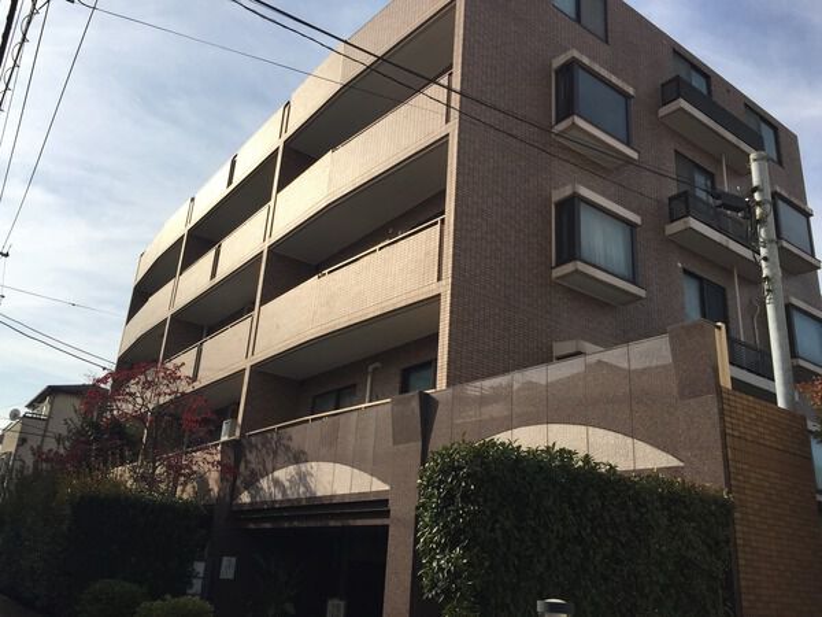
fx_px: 689
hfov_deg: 61.7
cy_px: 308
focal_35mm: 29
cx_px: 411
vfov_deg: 48.2
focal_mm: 4.15
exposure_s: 1/2326
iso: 32
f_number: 2.2
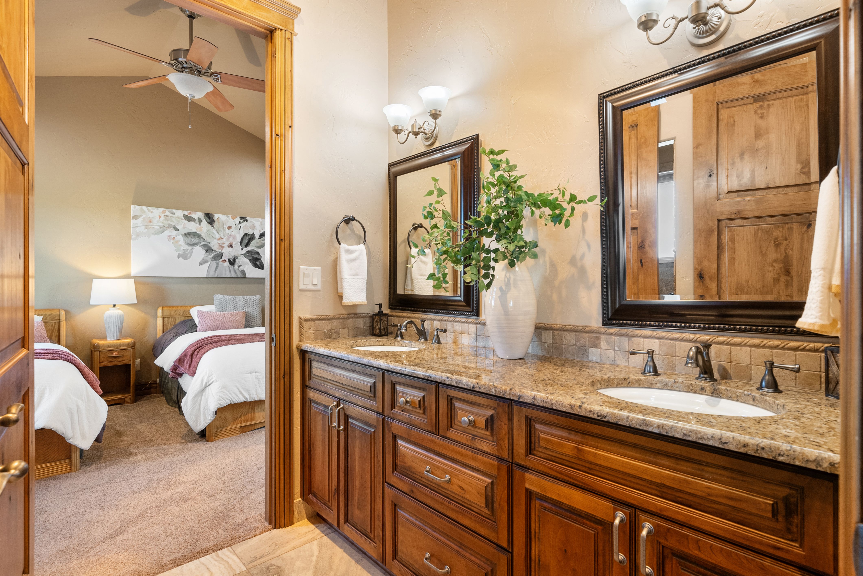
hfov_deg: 93.2
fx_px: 408
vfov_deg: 70.5
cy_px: 288
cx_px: 432
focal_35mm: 17
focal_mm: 17
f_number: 9
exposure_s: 1/6
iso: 800
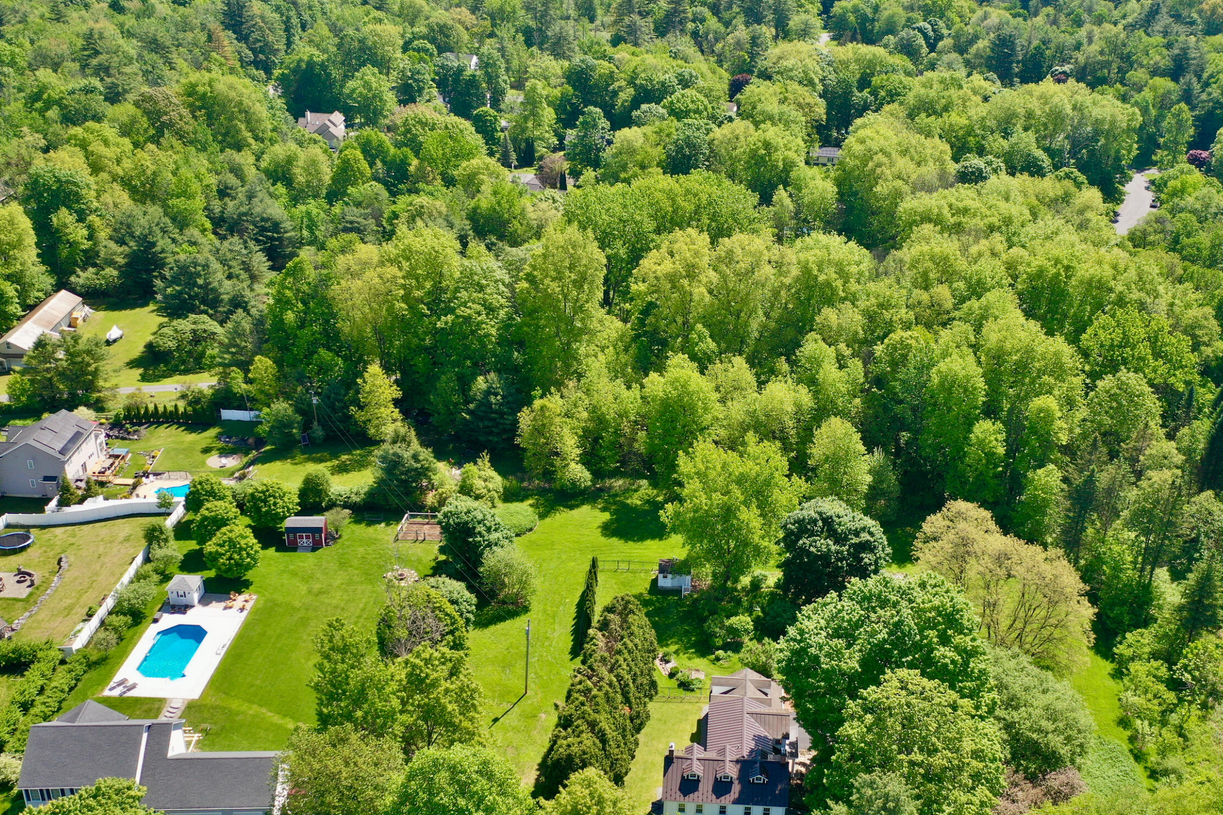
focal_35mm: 38
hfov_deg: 50.5
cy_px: 505
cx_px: 717
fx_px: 1291
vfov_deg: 34.9
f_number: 3.2
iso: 100
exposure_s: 1/40
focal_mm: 10.26
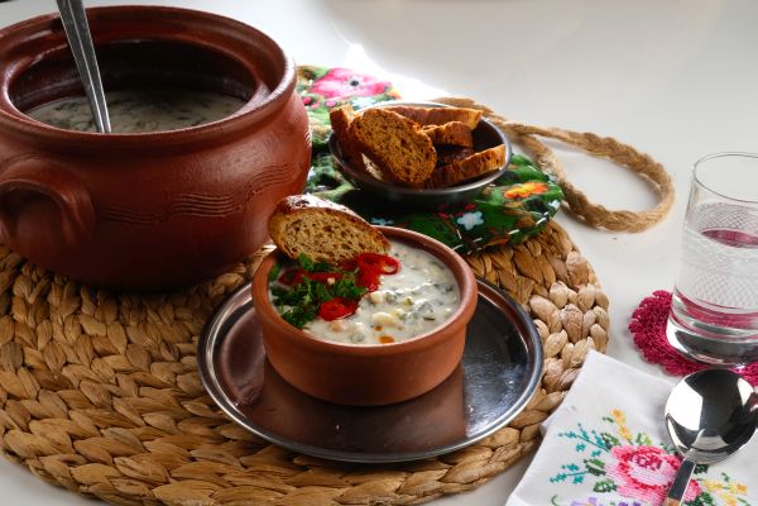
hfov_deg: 37.5
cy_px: 253
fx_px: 1116
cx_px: 379
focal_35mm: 53
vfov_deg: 25.5
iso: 200
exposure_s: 1/125
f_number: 16
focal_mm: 35
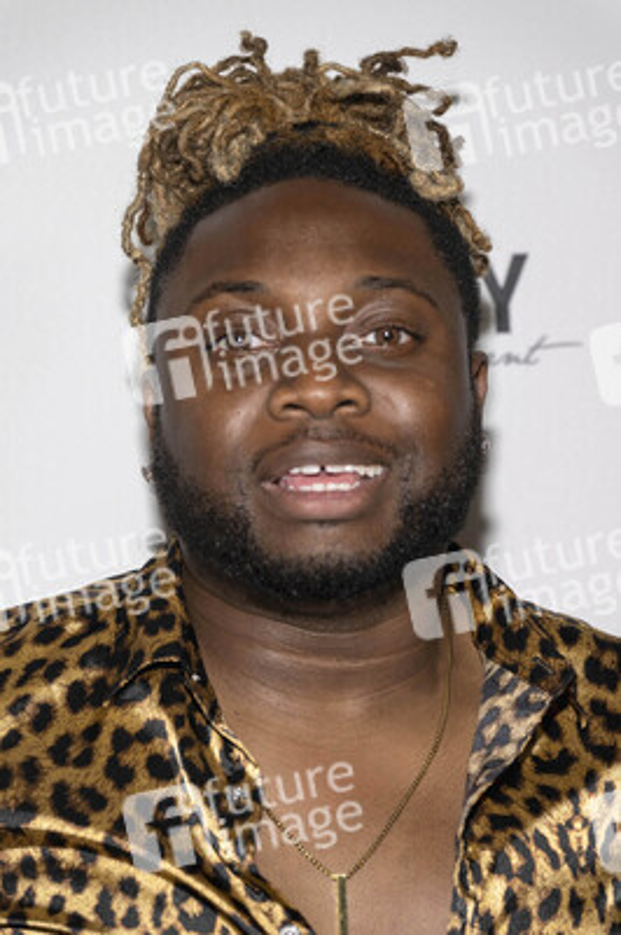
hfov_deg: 11.4
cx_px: 310
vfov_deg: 17.1
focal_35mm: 120
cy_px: 468
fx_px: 3110
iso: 800
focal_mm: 120
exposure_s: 1/200
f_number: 5.6
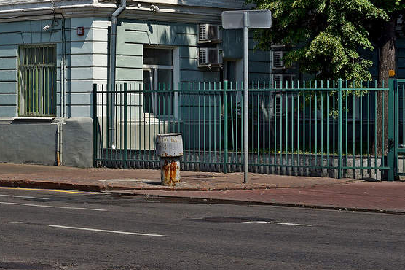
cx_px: -18
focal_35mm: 126
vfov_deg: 10.9
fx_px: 1417
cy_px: 86
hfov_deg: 15.9
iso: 100
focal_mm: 50
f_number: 11
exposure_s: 1/200
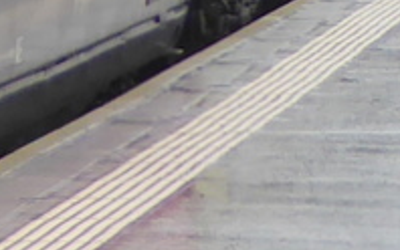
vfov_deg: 2.7
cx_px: -535
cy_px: -238
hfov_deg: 4.3
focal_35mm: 481
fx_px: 5247
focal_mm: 12.5
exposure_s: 1/200
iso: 80
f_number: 4.5
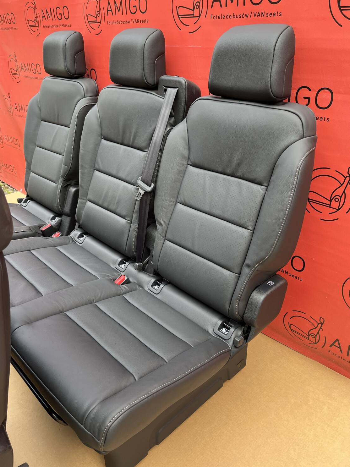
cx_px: 170
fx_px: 378
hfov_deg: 49.7
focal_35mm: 28
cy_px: 231
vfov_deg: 63.5
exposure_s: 1/184
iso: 40
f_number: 1.6
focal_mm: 5.1
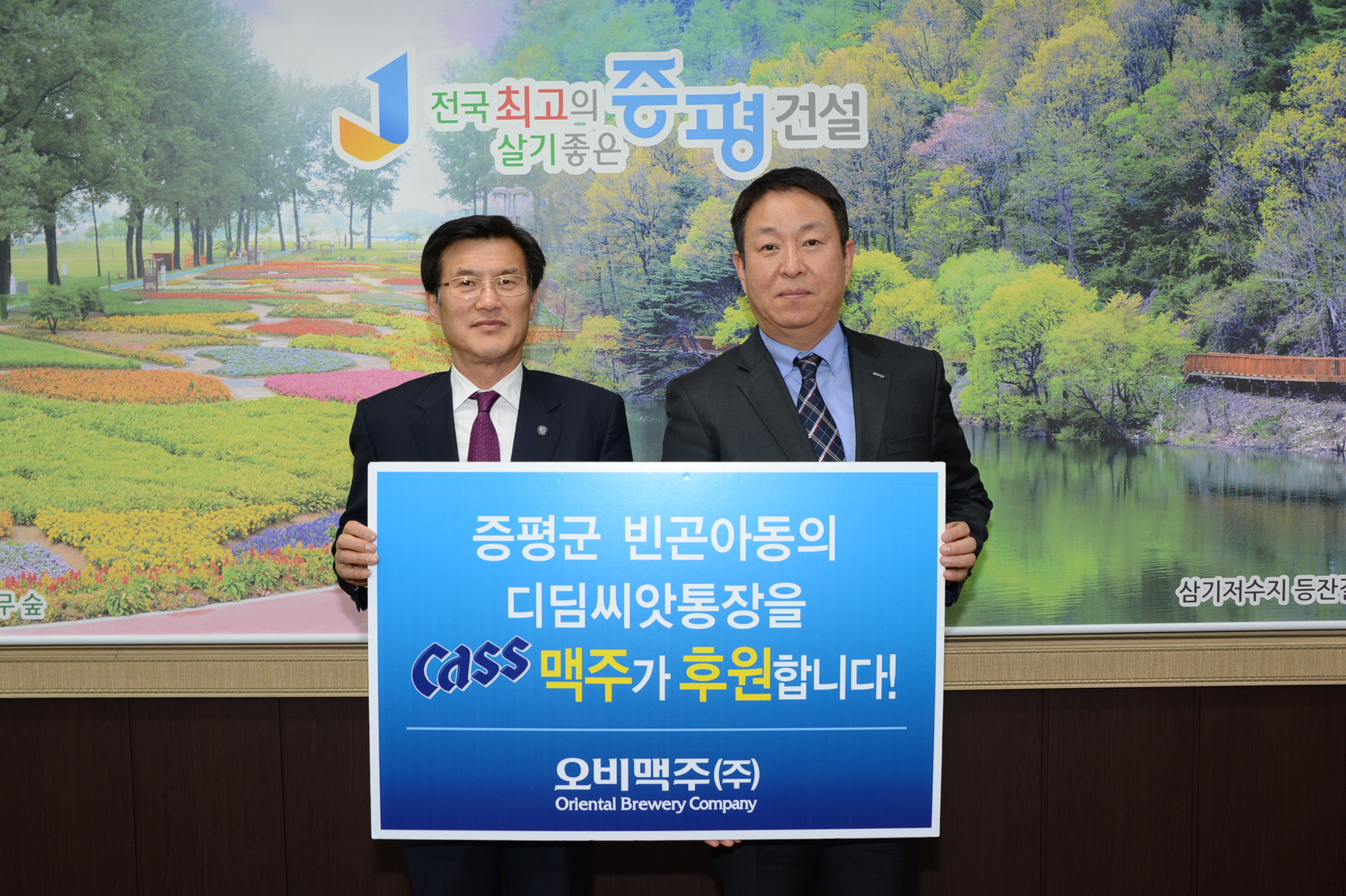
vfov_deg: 38.8
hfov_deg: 55.8
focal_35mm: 34
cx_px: 673
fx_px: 1270
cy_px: 448
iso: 800
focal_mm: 34
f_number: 7.1
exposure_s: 1/60
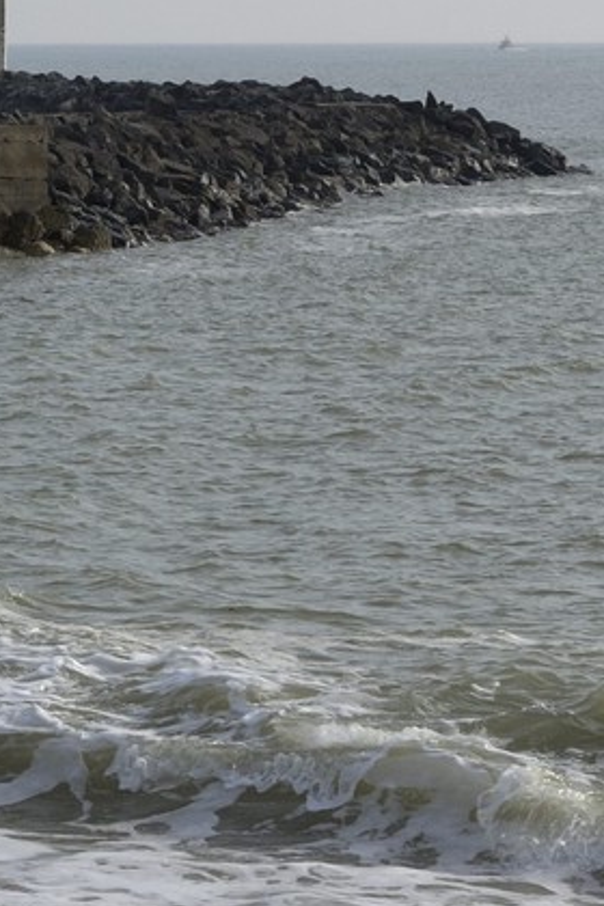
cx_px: -945
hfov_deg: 5.2
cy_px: 291
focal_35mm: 257
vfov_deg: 8.0
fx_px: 6465
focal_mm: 45
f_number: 11
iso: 100
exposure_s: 1/160
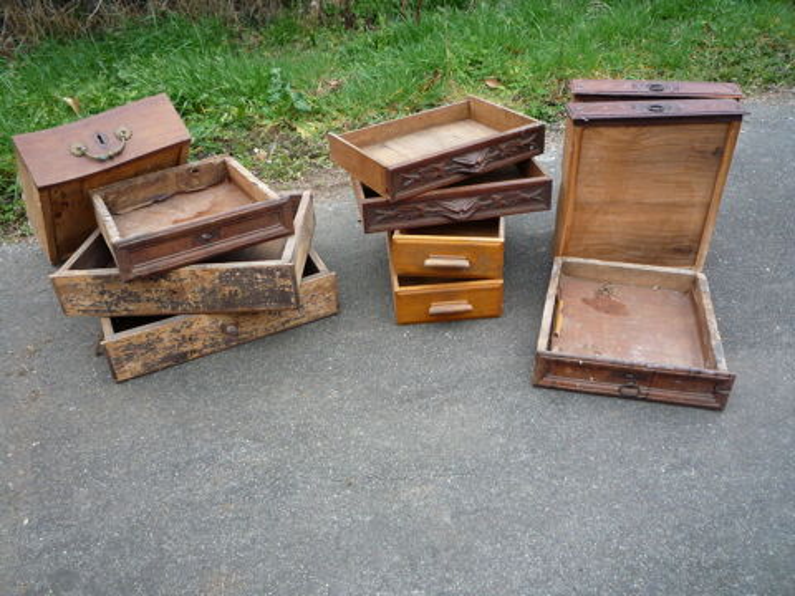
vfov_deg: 46.8
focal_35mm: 30
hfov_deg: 60.0
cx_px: 398
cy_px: 298
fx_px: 689
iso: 125
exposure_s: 1/30
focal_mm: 5.2
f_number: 3.3
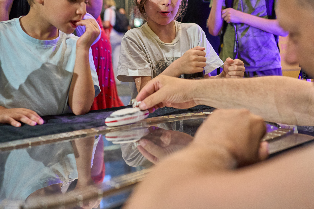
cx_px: 156
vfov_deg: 28.6
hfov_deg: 41.9
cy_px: 81
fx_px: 410
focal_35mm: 47
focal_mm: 35
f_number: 2.8
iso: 2000
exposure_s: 1/125
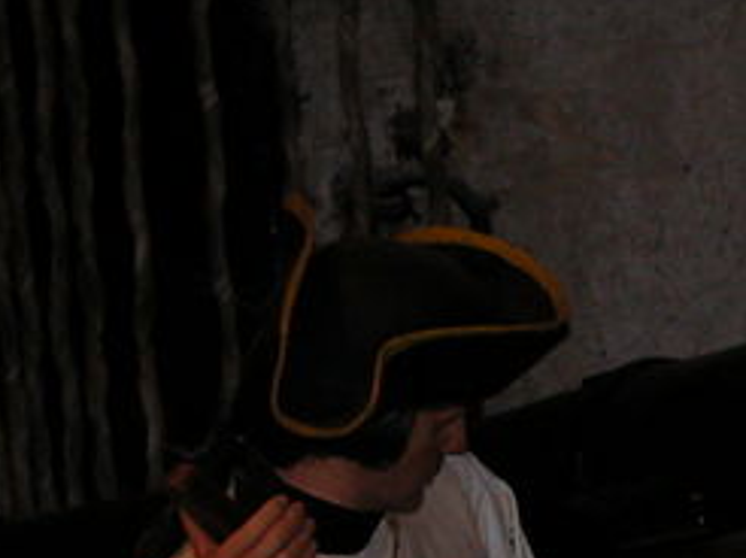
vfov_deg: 3.6
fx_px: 8763
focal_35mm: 407
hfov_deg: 4.8
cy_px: 537
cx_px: 1140
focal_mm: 31.9
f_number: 3.8
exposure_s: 1/125
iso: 200
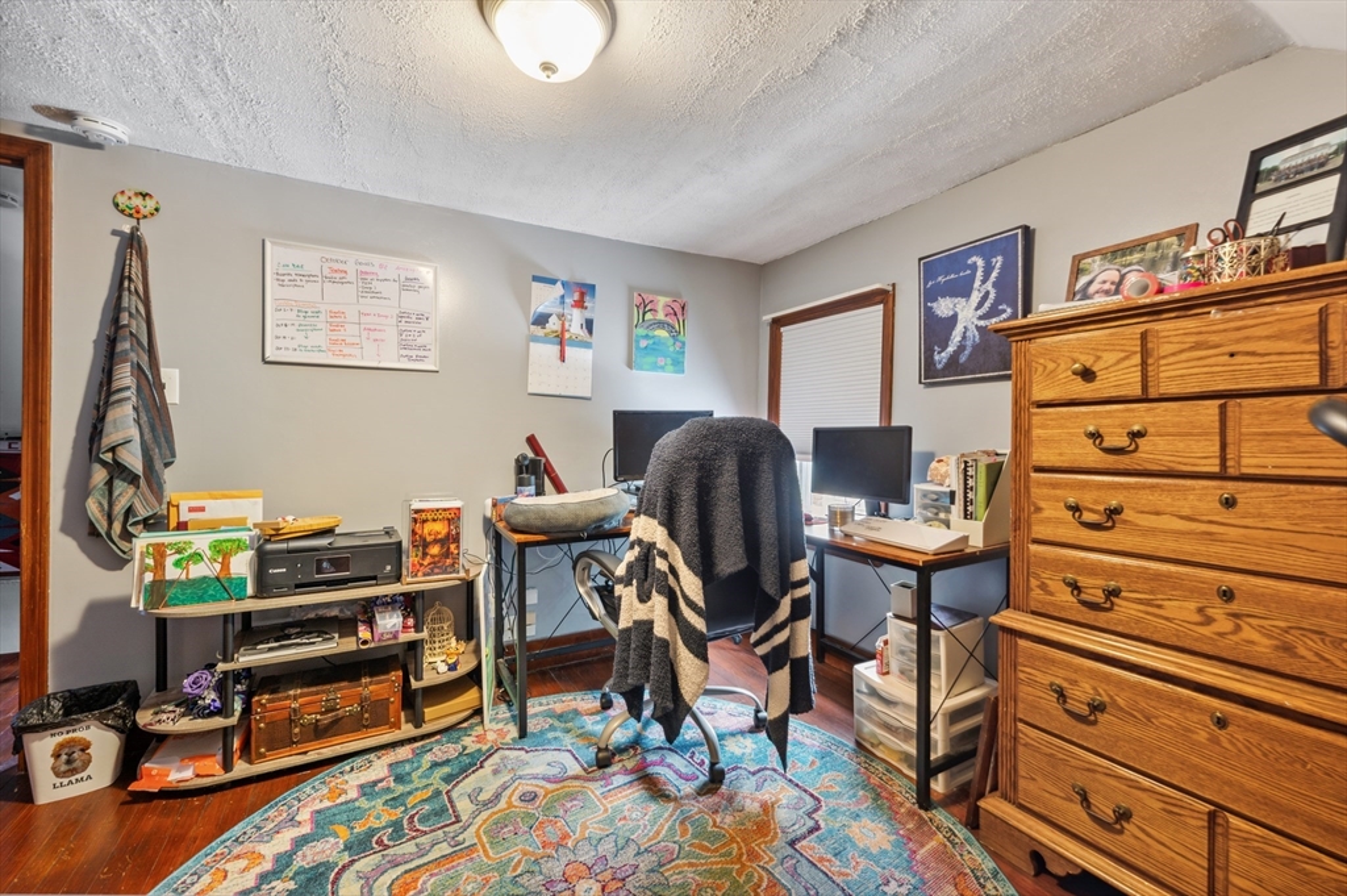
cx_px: 674
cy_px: 448
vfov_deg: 81.1
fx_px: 523
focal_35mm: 14
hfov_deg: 104.3
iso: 100
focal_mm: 14
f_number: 8
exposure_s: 1.3
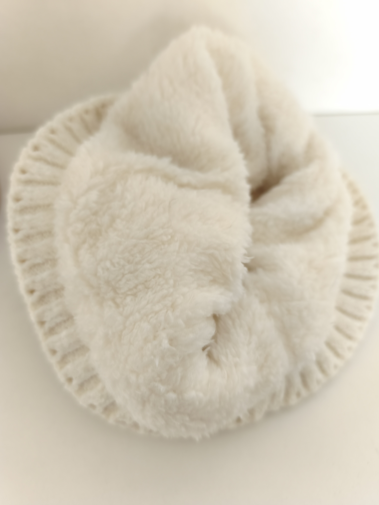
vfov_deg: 73.9
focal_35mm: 23
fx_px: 336
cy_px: 252
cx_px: 190
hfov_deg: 58.9
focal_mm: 6.14
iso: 50
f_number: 1.65
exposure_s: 1/30
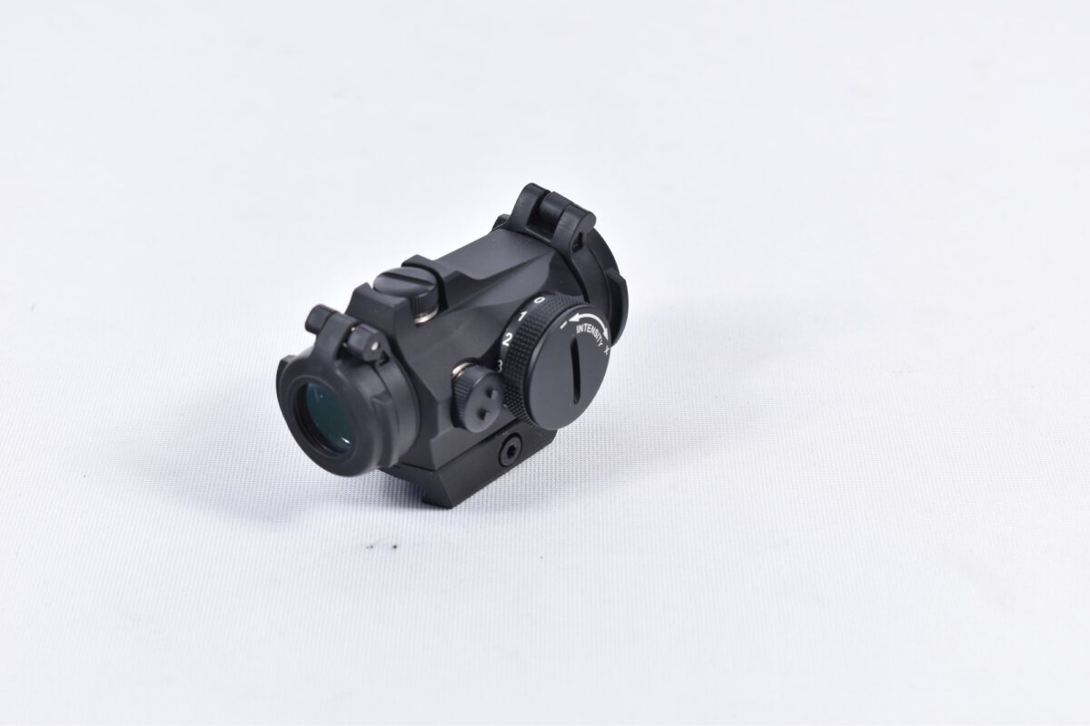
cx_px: 545
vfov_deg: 16.6
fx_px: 2498
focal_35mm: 82
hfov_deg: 24.6
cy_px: 363
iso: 640
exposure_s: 1/50
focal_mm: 55
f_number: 5.6
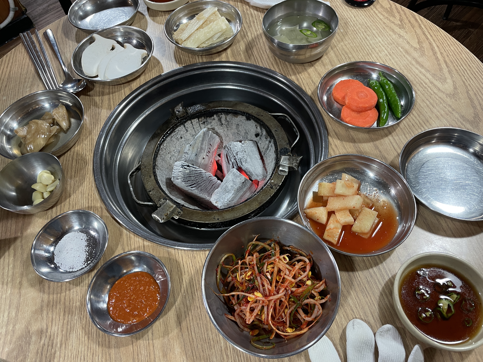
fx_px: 363
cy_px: 181
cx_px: 242
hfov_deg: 67.3
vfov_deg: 53.1
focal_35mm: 26
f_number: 1.6
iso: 160
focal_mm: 4.2
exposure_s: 1/60
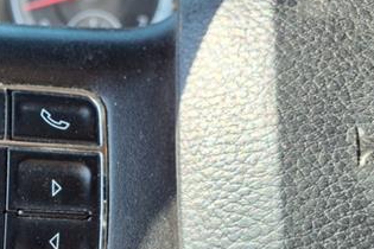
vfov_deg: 23.4
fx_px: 592
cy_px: 200
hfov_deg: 33.1
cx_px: 31
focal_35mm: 57
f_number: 1.9
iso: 40
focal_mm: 3.58
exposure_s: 1/222
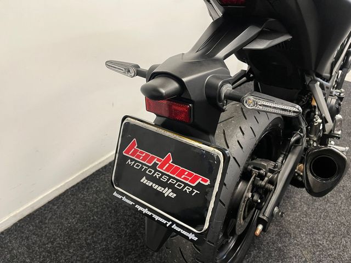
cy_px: 132
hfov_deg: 67.3
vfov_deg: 53.1
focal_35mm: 26
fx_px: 264
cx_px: 176
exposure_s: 1/50
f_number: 1.6
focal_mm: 5.1
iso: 160
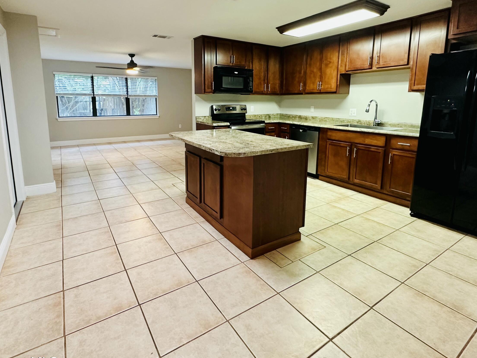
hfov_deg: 84.6
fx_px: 262
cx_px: 227
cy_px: 142
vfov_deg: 68.0
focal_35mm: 19
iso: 320
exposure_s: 1/60
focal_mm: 2.22
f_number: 2.2
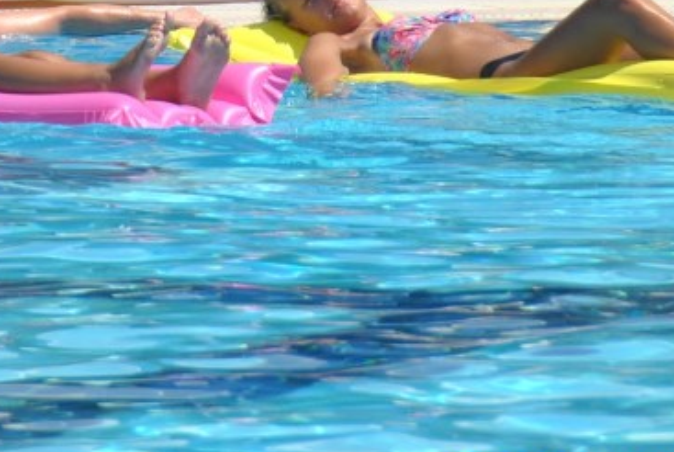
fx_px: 14946
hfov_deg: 2.6
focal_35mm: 797
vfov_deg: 1.7
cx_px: 117
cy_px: -112
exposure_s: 1/1000
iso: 200
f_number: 5.6
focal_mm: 170
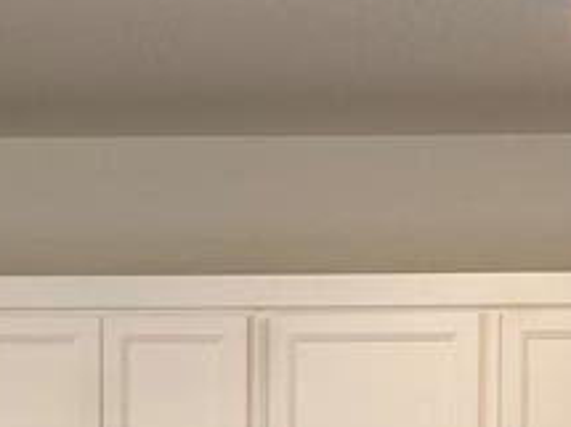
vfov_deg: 11.3
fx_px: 2044
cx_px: 138
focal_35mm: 124
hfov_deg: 15.8
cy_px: 721
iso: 80
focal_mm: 4.25
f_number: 1.8
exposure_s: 1/120
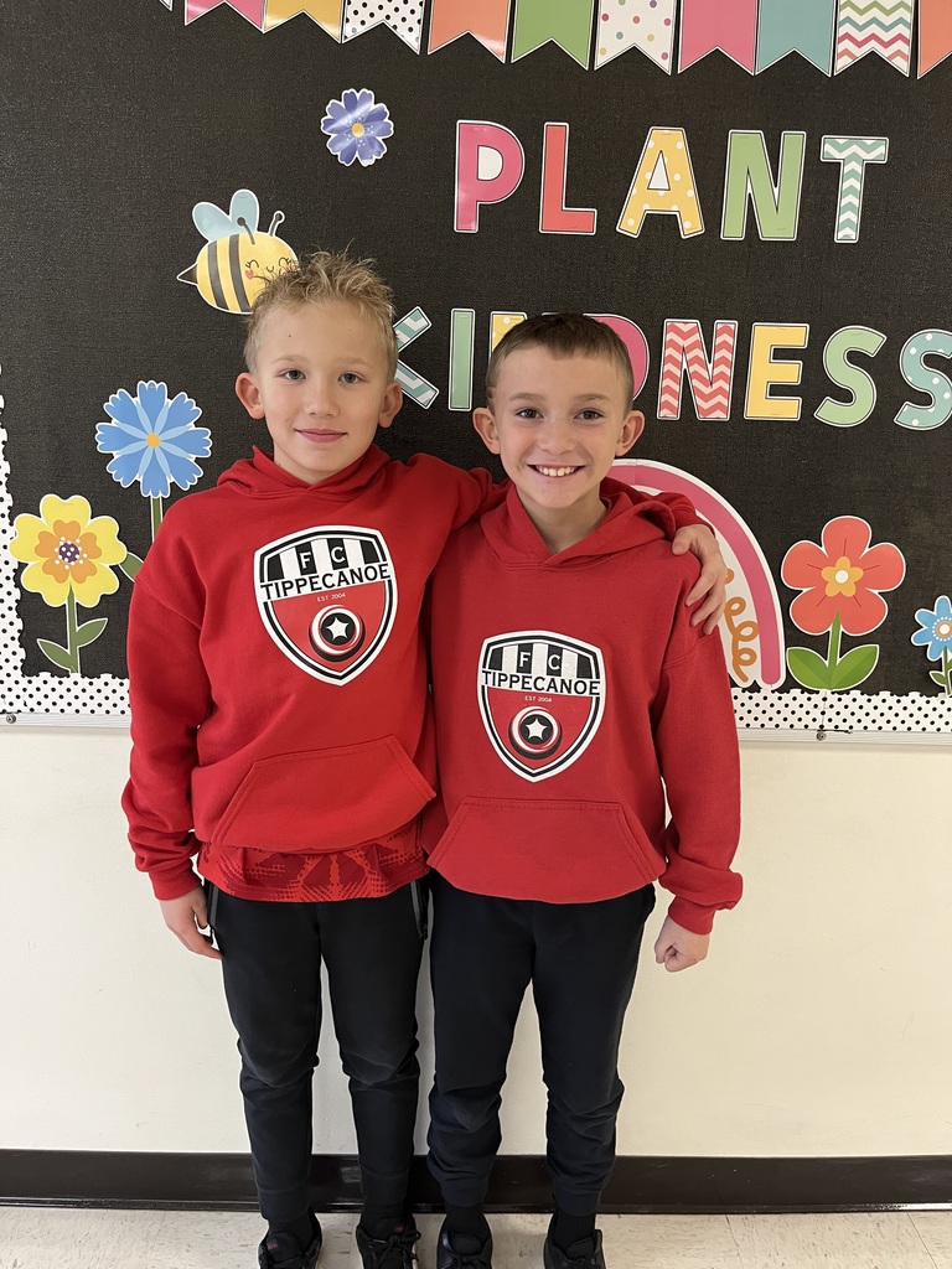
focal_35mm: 26
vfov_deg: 67.3
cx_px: 476
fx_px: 953
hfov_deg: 53.1
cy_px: 634
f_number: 1.6
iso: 200
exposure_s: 1/60
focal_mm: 5.1
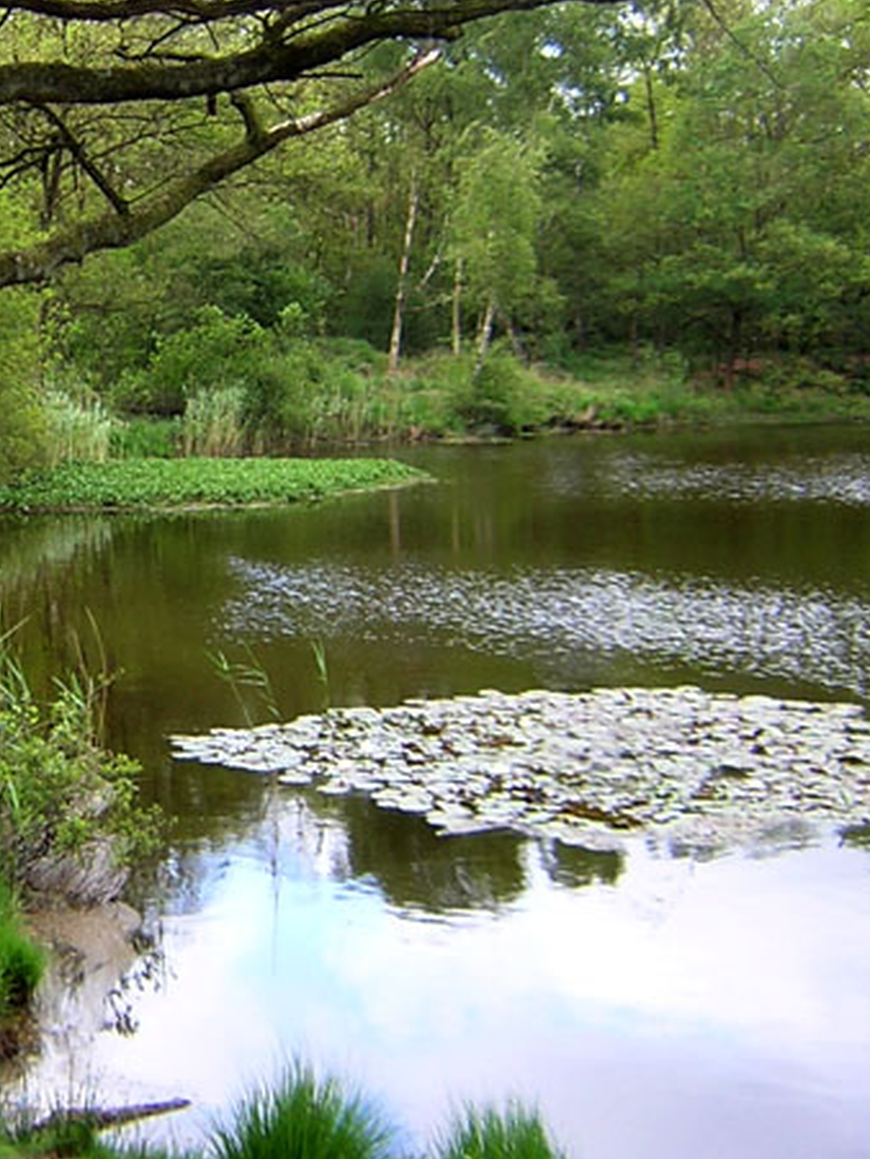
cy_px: 430
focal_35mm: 48
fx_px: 1607
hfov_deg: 30.3
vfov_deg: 39.4
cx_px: 371
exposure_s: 1/109
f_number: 2.6
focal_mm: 4.7
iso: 100
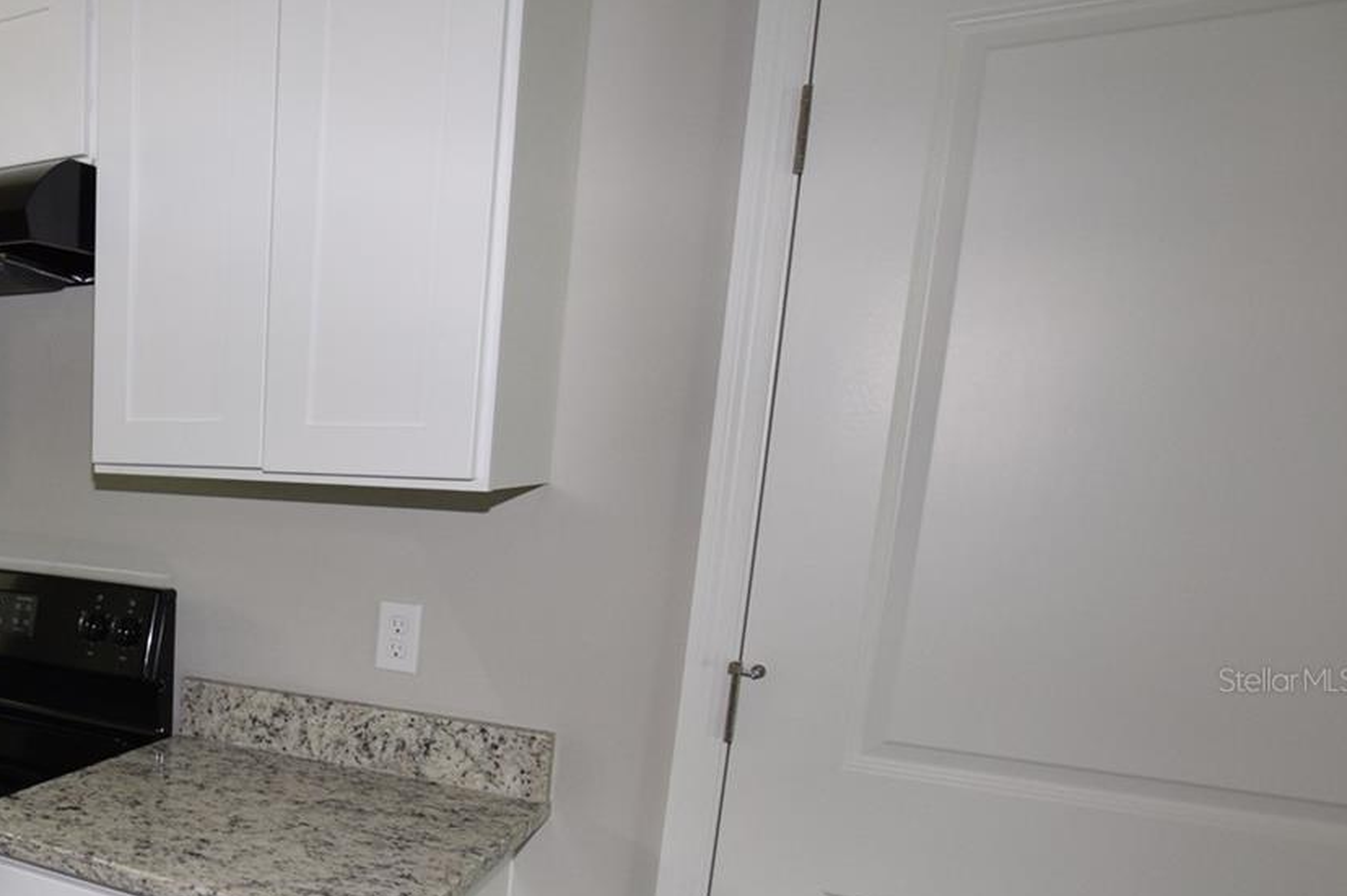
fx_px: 1084
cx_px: 62
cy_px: 680
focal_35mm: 29
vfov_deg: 43.4
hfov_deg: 53.1
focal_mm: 10
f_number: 5
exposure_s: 1/100
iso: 800
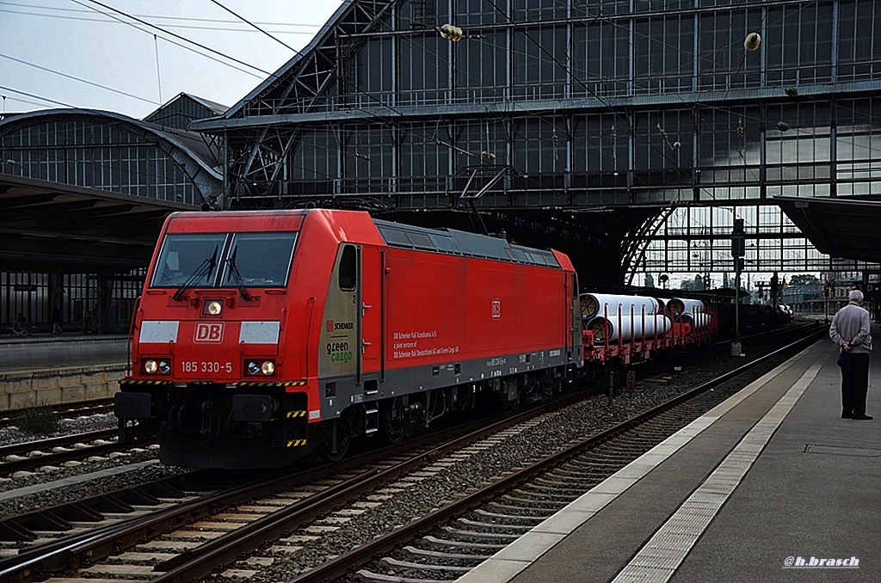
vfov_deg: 26.4
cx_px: 440
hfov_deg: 39.0
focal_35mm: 51
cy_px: 292
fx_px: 1245
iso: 400
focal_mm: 34
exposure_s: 1/1250
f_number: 4.2
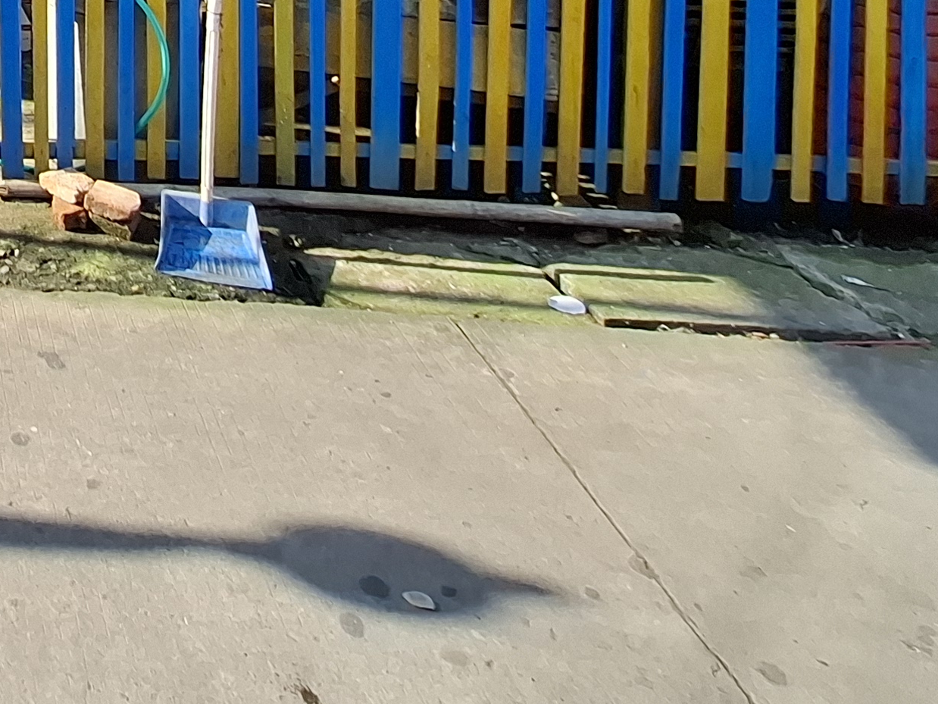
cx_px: -227
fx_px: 1138
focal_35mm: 42
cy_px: -339
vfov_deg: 25.9
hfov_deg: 34.4
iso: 40
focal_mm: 1.74
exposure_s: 1/390
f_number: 2.2
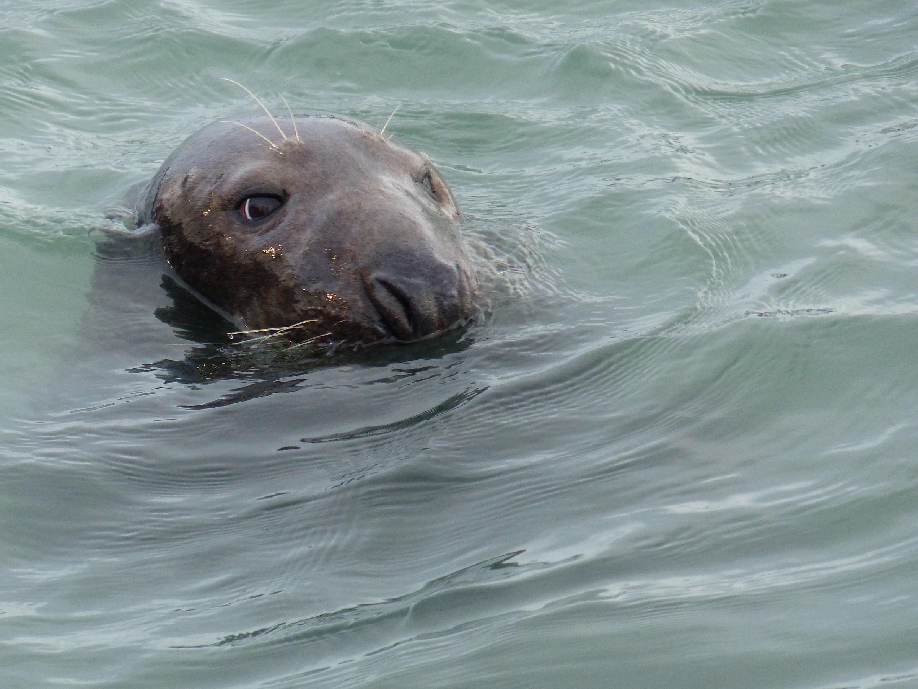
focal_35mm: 600
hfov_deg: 3.3
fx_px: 15912
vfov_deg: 2.5
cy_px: 344
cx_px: 459
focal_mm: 108
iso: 400
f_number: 4
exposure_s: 1/500
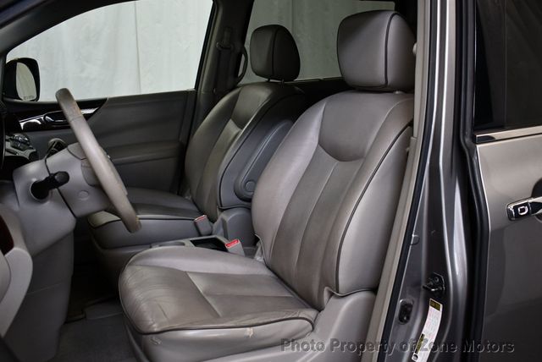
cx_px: 271
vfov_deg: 36.9
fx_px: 542
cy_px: 181
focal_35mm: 36
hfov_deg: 53.1
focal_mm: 18
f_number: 3.5
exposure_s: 1/200
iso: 800
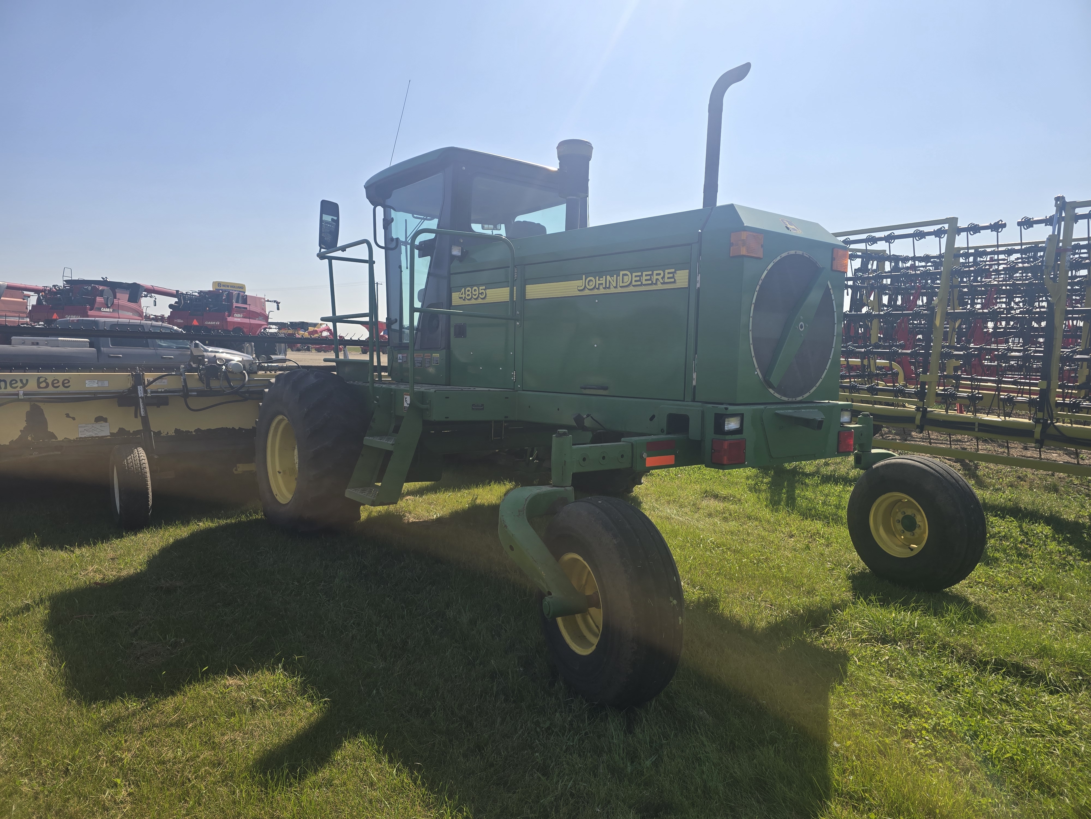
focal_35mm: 23
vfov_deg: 58.9
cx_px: 546
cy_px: 410
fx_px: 725
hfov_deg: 73.9
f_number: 1.7
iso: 12
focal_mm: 6.3
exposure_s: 1/836
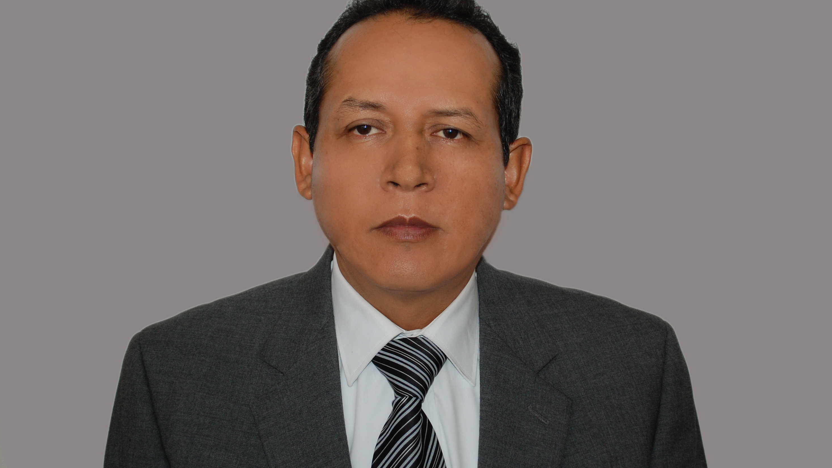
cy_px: 206
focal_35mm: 48
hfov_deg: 42.9
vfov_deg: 24.9
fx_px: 1059
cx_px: 421
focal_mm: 30
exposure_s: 1/60
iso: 400
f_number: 4.8
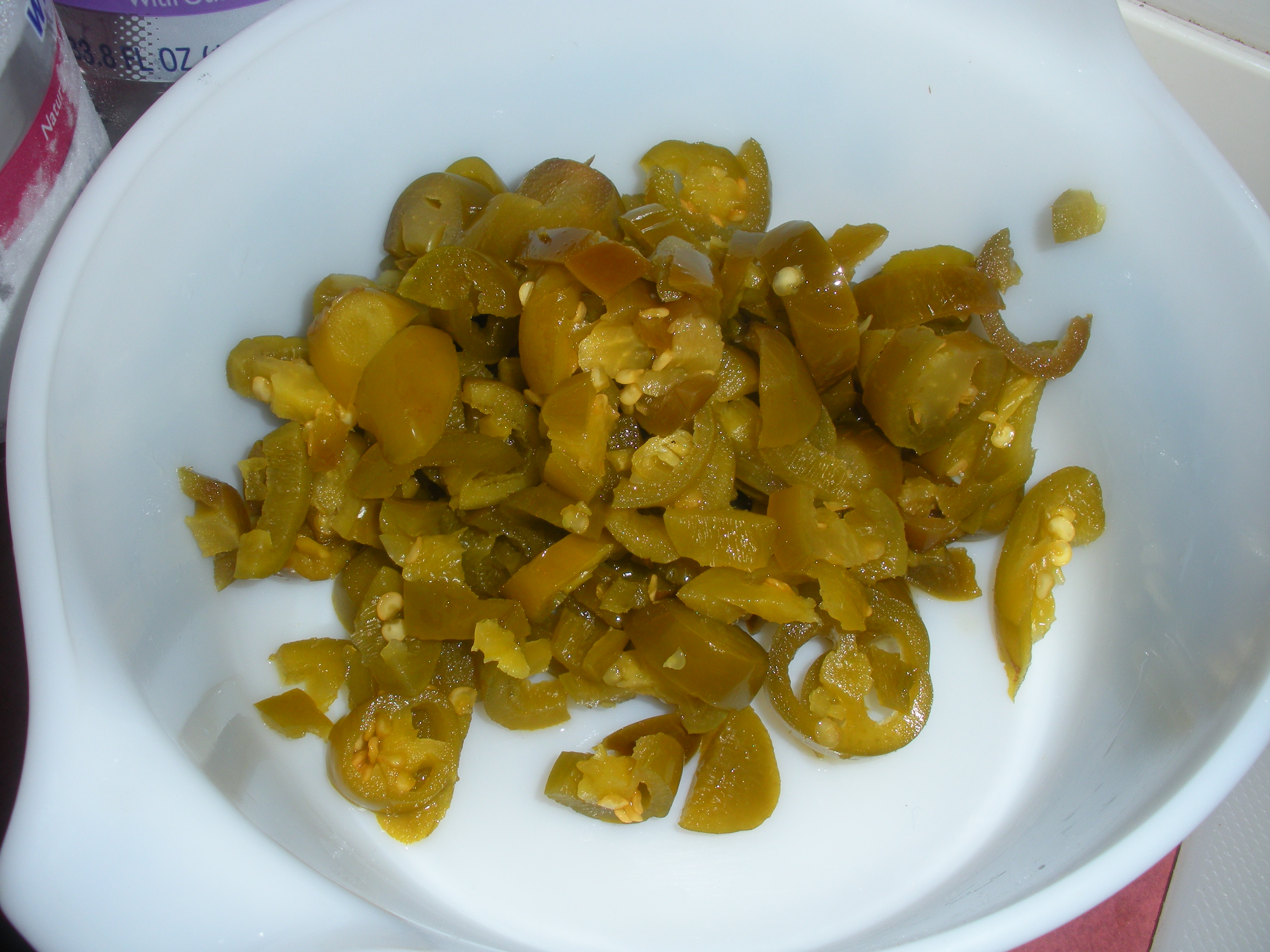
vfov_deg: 38.7
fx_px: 1358
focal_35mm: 37
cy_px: 466
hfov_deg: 50.1
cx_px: 618
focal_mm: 6.3
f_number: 5.6
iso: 64
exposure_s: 1/60
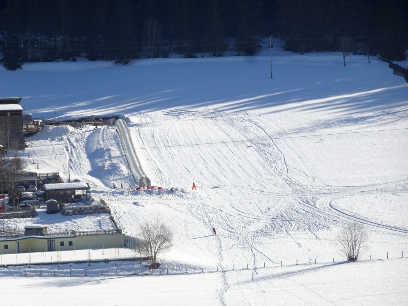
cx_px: 204
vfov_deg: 6.0
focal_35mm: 247
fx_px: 2911
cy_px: 153
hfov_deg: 8.0
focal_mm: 42.14
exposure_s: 1/320
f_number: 6.3
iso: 80
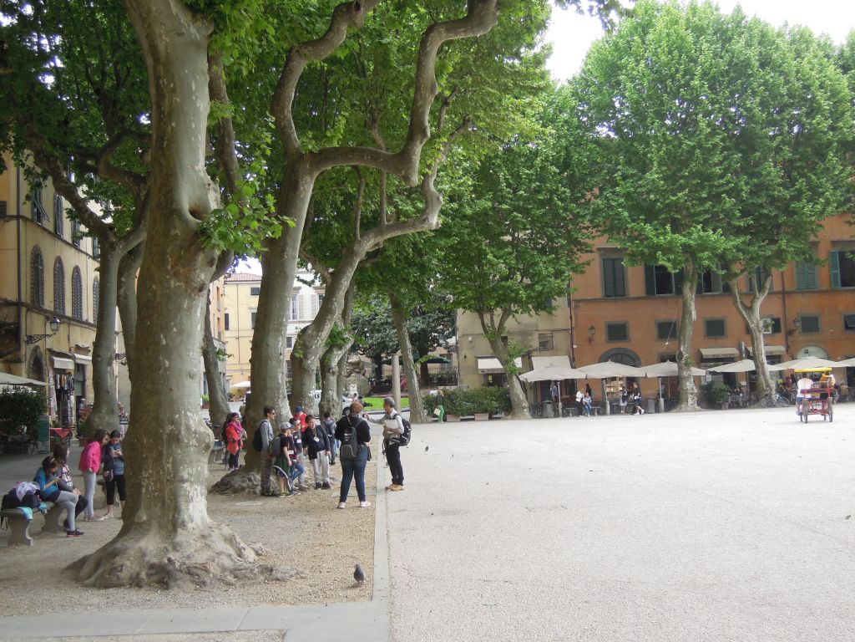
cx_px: 428
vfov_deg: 36.0
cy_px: 321
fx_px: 988
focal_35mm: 40
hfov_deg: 46.8
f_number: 2.6
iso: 160
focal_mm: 7.2
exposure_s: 1/400
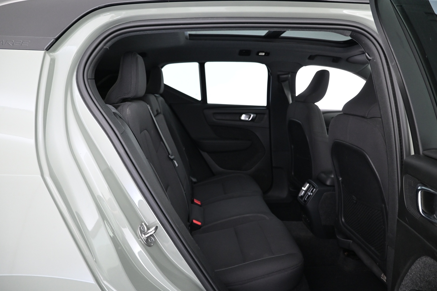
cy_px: 146
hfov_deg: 73.7
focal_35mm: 24
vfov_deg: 53.1
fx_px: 291
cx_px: 218
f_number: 3.5
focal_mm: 16
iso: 1600
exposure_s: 1/15
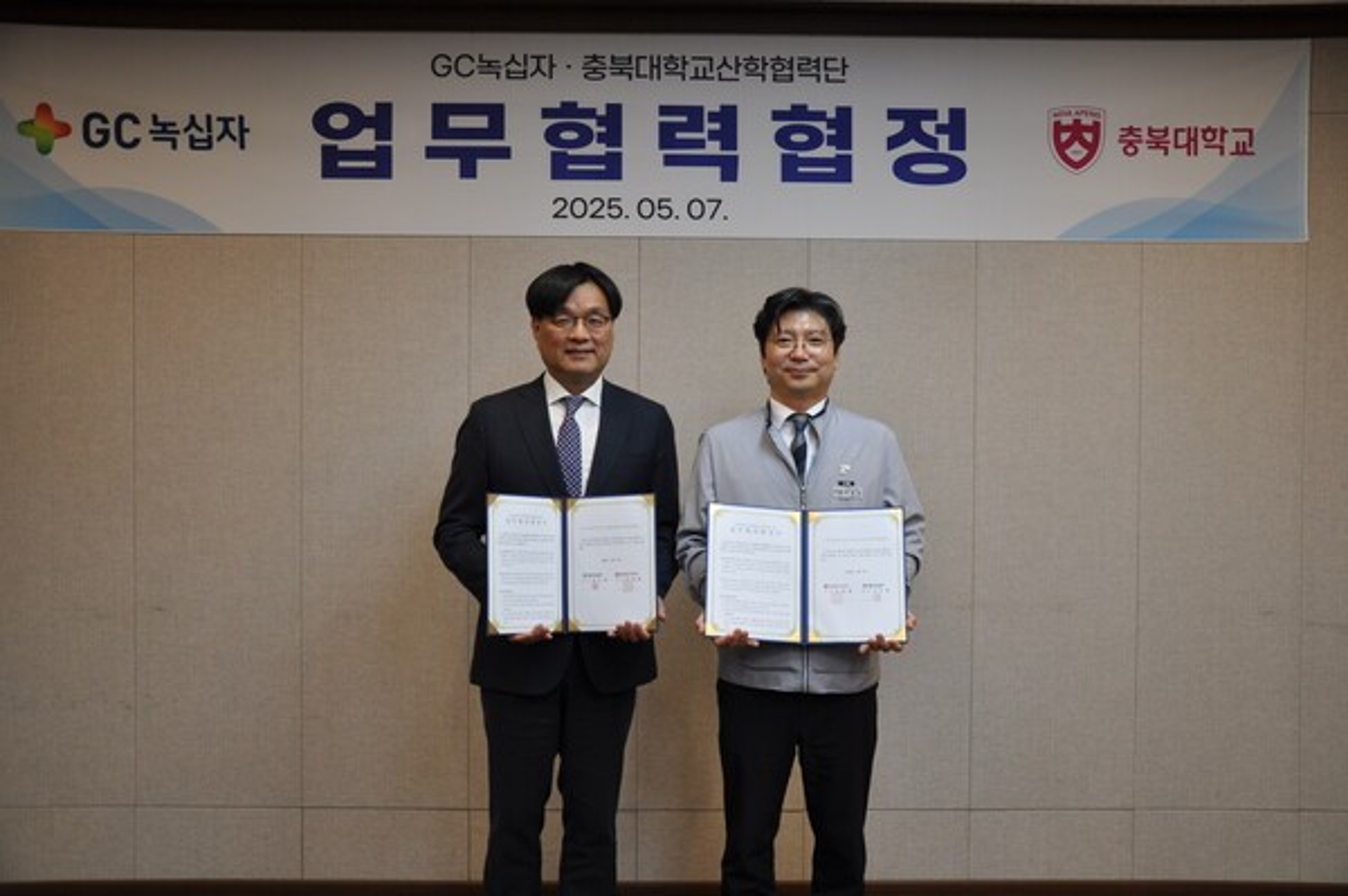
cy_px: 448
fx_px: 1235
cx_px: 674
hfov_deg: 57.3
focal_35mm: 33
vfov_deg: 39.9
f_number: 3.8
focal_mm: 22
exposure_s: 1/40
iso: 200
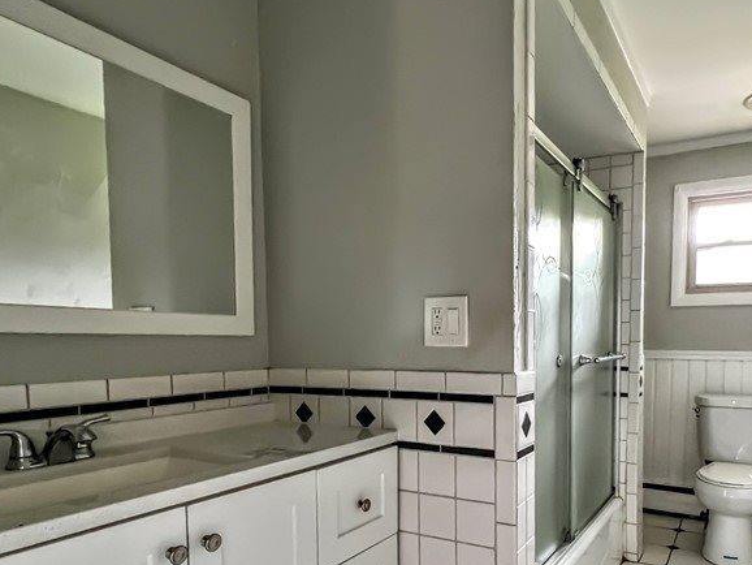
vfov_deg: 57.5
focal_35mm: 23
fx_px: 500
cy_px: 381
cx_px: 468
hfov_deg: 72.7
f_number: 1.8
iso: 400
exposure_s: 1/60
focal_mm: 1.57
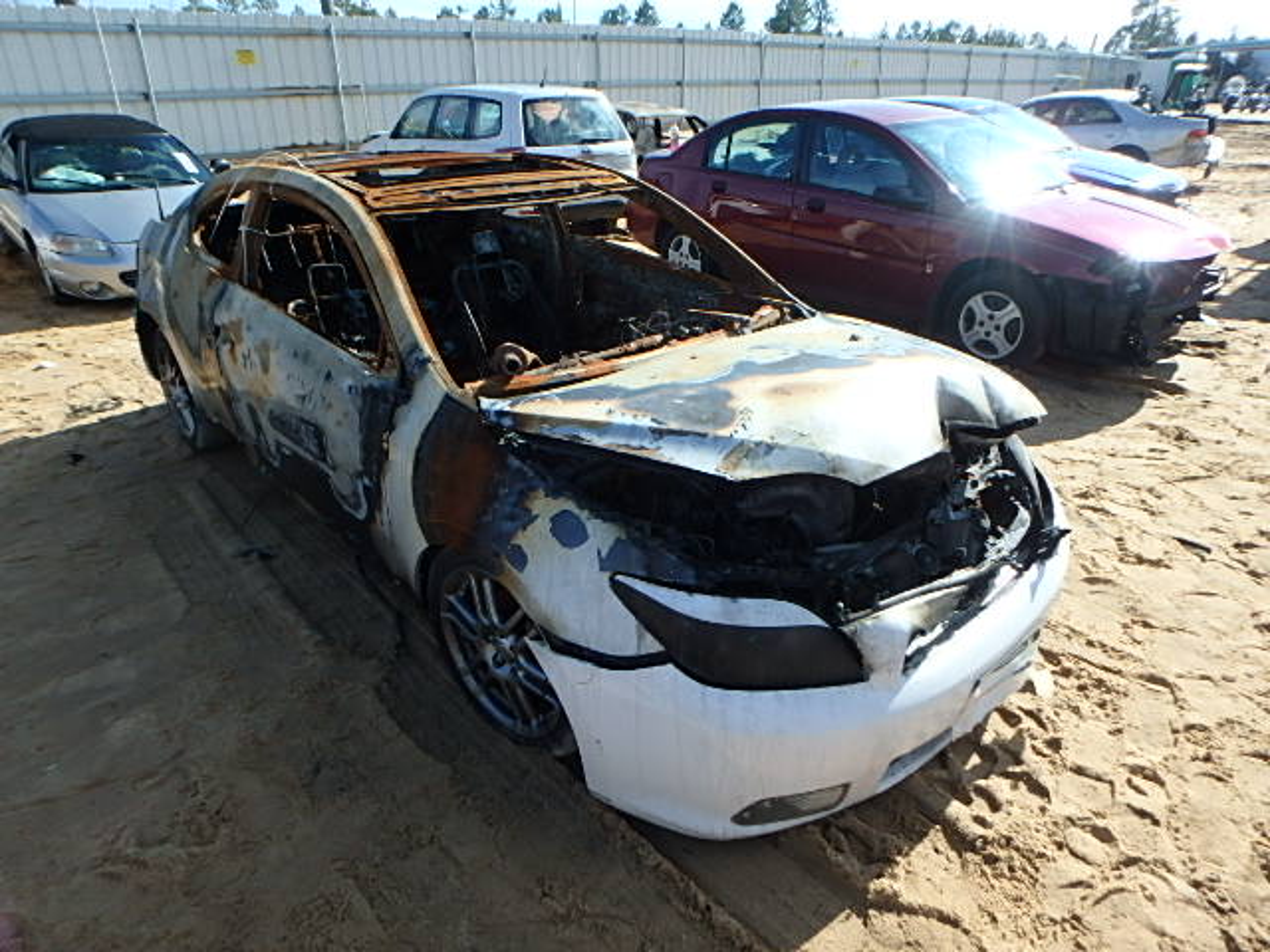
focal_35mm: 21
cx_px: 635
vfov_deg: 63.4
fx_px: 770
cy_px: 476
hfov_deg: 79.0
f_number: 3.5
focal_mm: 3.7
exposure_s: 1/800
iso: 125
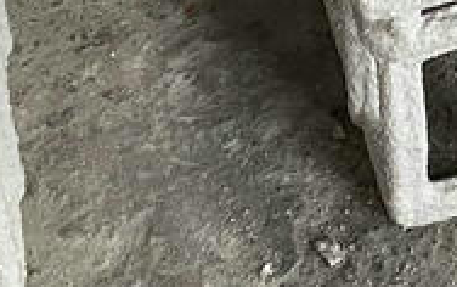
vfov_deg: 9.8
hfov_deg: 16.3
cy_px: -428
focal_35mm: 117
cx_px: 686
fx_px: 1459
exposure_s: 1/60
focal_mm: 4.25
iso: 320
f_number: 1.8
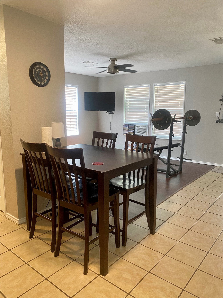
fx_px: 223
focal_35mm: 26
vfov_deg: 67.3
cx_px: 112
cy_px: 149
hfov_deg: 53.1
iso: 200
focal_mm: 4.25
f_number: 1.8
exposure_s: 1/60
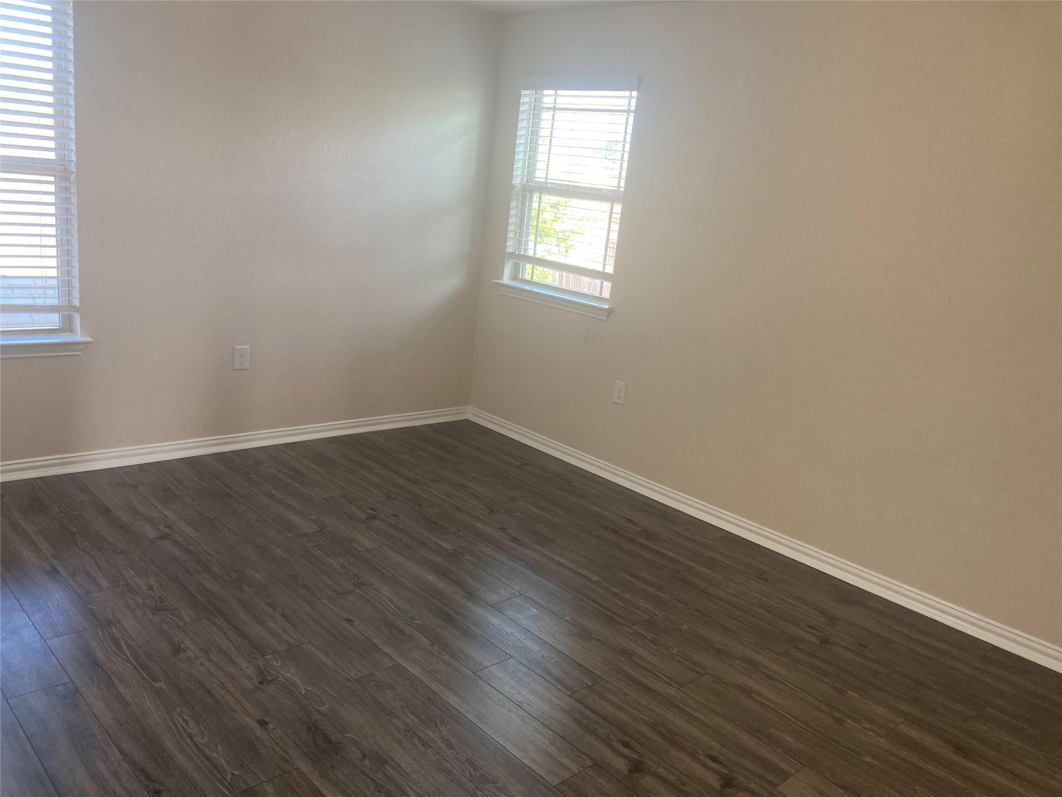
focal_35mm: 28
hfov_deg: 63.4
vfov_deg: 49.7
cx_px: 531
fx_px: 859
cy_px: 398
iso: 80
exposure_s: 1/60
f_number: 1.8
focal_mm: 3.99
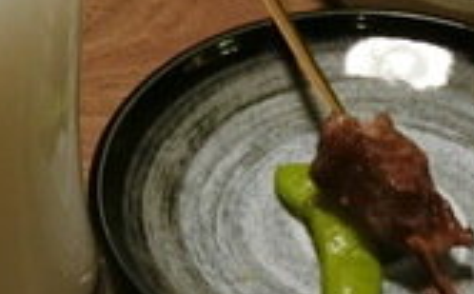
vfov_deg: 4.9
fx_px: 3416
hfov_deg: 7.9
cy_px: 288
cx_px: 505
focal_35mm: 265
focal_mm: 14.8
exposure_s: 1/6
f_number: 4
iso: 400
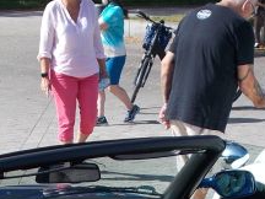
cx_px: 106
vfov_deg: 10.9
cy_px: 310
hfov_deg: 15.2
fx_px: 995
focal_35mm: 130
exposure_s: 1/400
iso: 80
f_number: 3.9
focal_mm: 6.9
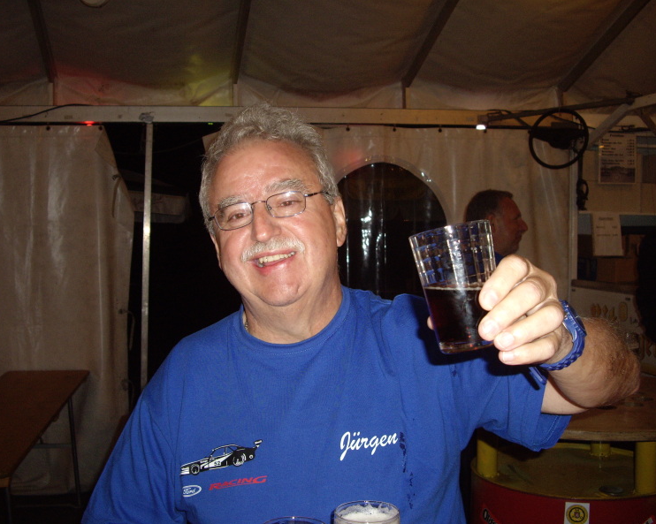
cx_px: 315
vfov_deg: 37.3
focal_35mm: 40
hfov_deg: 45.8
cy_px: 264
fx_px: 776
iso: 200
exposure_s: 1/40
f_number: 2.8
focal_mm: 7.9
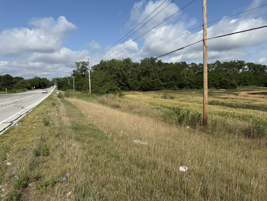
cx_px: 134
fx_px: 185
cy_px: 100
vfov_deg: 56.8
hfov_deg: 71.6
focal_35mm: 24
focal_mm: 6.76
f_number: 1.78
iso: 80
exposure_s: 1/6173
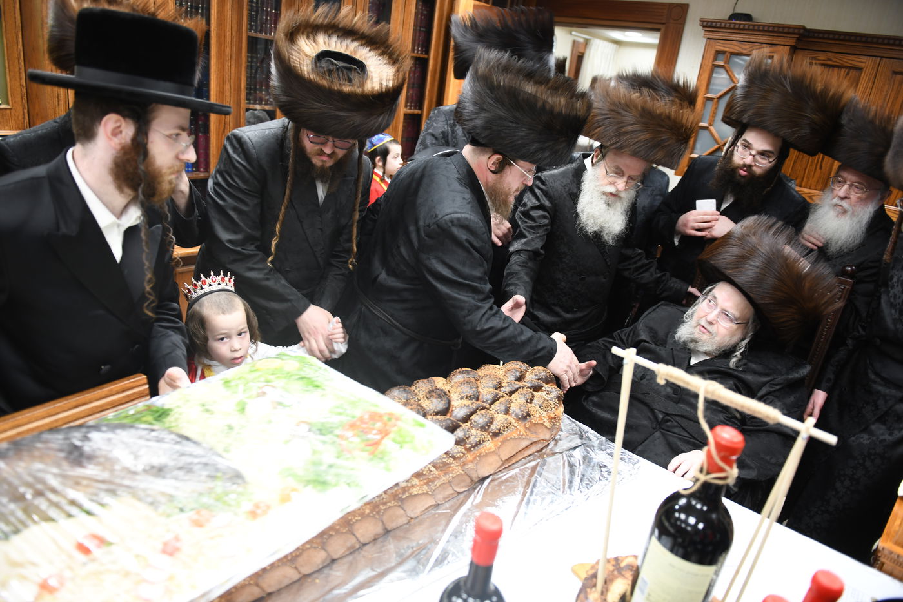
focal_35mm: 24
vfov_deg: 53.1
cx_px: 452
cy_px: 301
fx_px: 602
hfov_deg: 73.8
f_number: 2.8
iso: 640
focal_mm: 24
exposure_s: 1/100
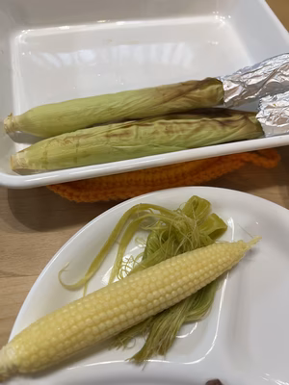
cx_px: 144
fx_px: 289
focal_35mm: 26
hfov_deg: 53.1
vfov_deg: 67.3
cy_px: 192
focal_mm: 5.7
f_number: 1.5
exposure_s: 1/100
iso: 125
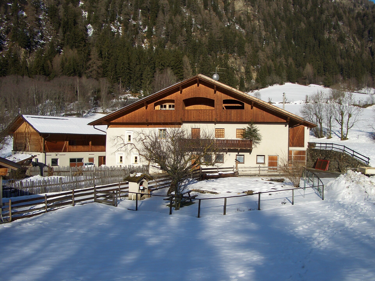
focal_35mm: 35
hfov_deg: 52.6
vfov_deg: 40.7
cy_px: 140
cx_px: 188
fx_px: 379
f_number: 4.3
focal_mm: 5.8
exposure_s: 1/800
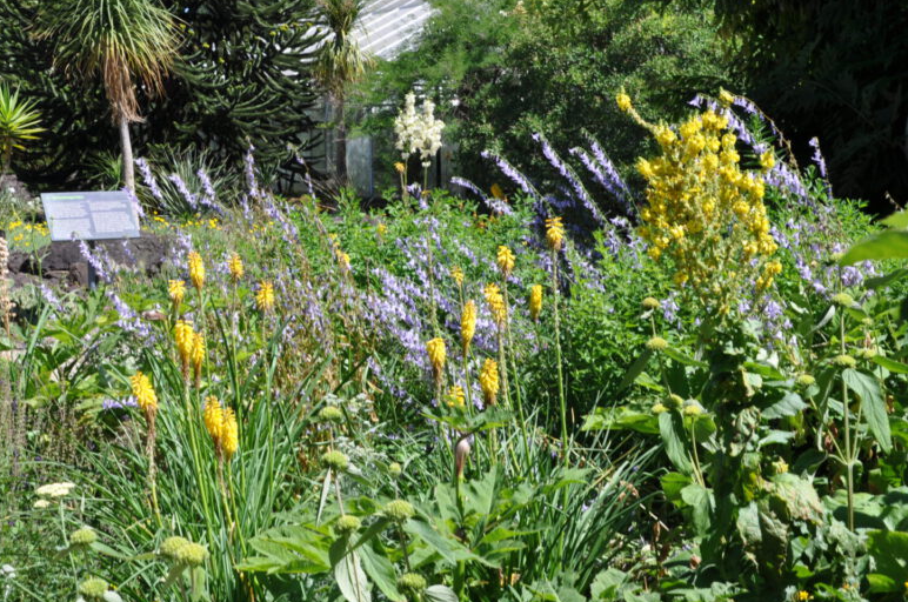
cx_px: 325
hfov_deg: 28.9
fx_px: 1754
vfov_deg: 19.4
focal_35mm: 70
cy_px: 226
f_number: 11
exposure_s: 1/125
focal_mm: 35
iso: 200
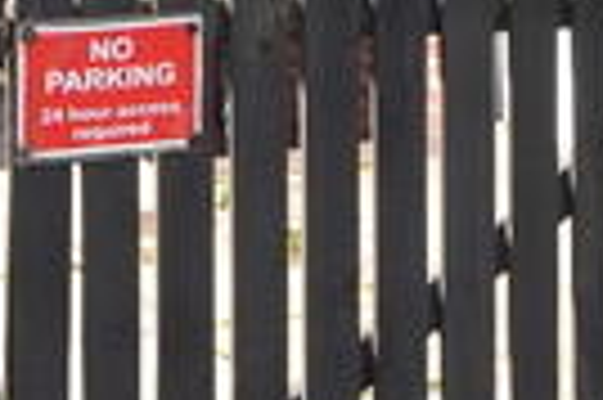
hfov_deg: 17.7
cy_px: -339
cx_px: 158
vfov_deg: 11.0
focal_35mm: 115
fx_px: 1924
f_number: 10
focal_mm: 10
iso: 160
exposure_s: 1/200
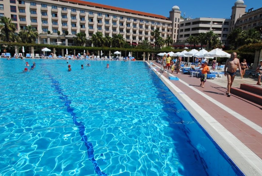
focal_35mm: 24
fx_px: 175
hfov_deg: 73.4
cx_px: 146
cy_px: 91
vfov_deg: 53.3
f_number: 9
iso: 100
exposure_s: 1/320
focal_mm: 10
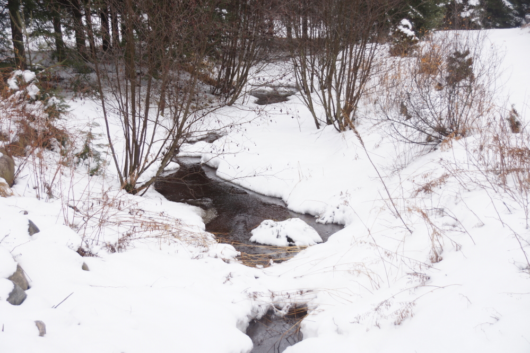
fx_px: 662
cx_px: 265
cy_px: 176
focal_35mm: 45
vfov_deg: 29.9
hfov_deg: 43.6
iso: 125
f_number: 4
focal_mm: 30
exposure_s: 1/60
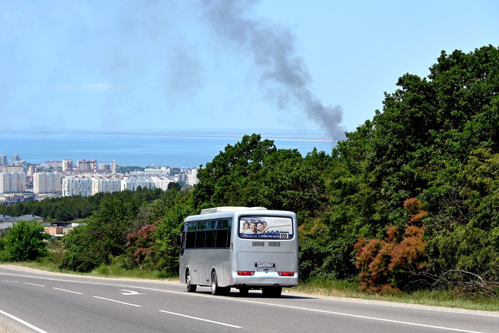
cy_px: 166
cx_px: 250
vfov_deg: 14.1
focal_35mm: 97
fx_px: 1344
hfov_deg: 21.0
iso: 100
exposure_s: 1/400
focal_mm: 65
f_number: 7.1
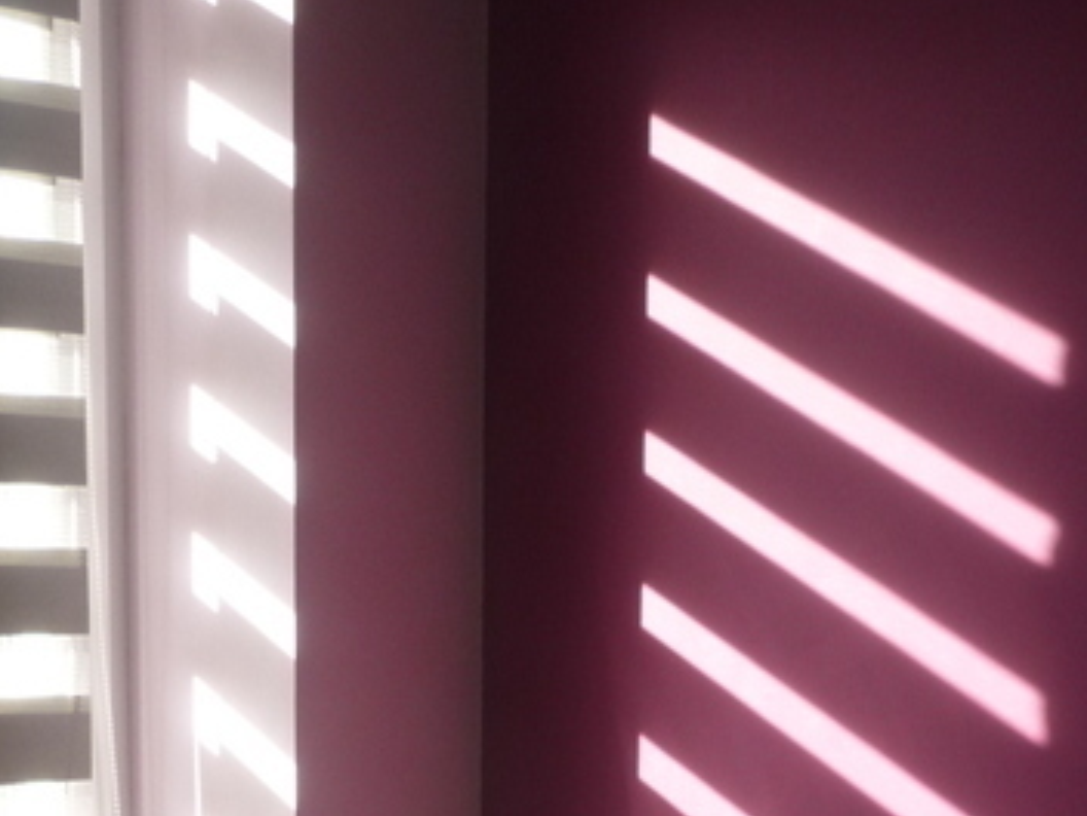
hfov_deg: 27.0
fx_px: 2261
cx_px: 439
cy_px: 1076
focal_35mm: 72
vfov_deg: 18.9
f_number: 2.8
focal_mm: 5.5
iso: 80
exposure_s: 1/80
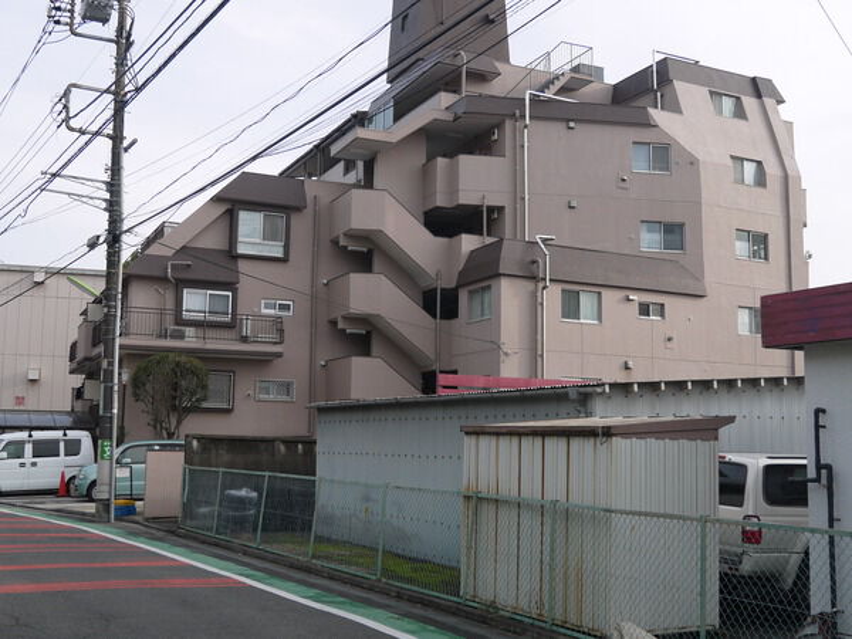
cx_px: 426
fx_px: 960
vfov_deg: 36.8
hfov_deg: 47.9
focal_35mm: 39
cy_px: 320
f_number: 4
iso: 160
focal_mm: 14
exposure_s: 1/800
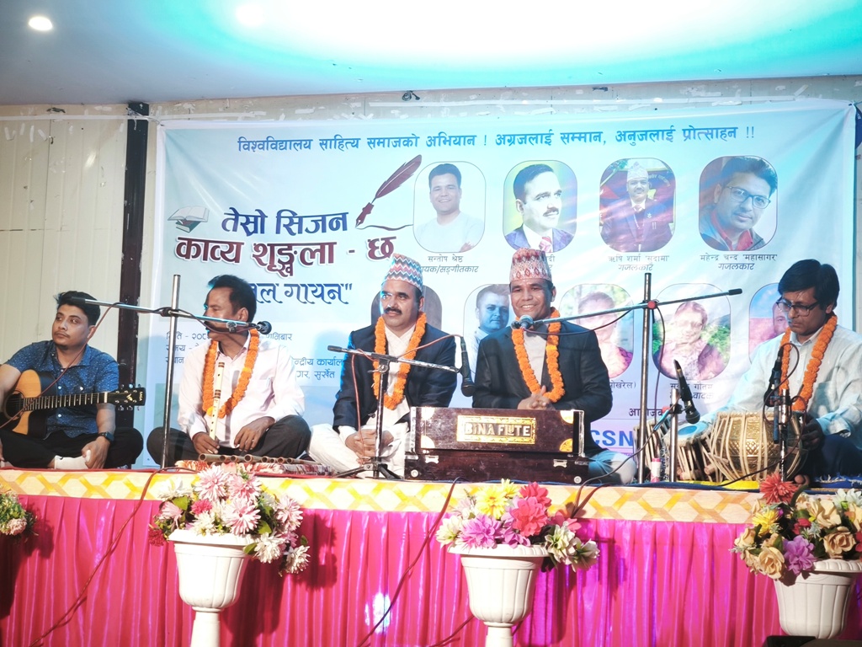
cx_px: 431
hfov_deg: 29.0
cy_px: 324
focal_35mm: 67
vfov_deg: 21.9
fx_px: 1668
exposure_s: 1/50
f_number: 1.9
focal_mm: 7.1
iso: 1250
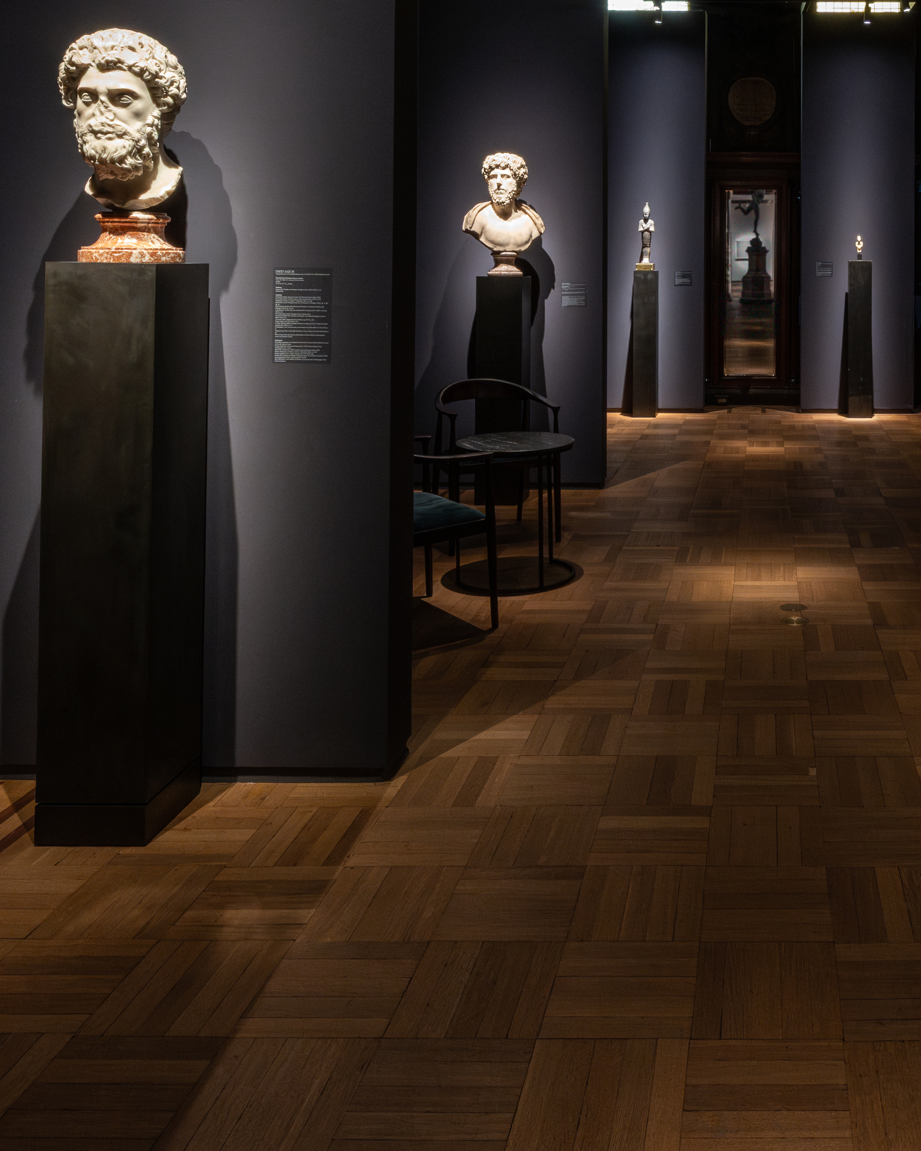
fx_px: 1022
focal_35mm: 30
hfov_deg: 44.5
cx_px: 814
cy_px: 301
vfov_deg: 56.2
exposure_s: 1/2.5
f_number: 16
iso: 1000
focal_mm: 14
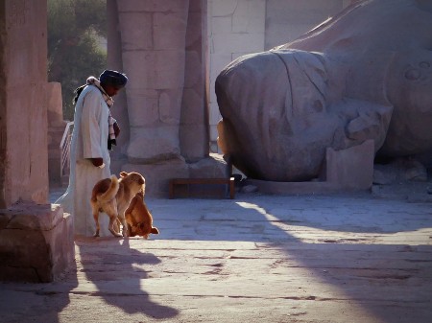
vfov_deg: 18.4
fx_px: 998
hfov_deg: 24.4
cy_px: 162
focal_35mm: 80
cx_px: 216
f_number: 4.4
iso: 125
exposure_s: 1/640
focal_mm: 14.2
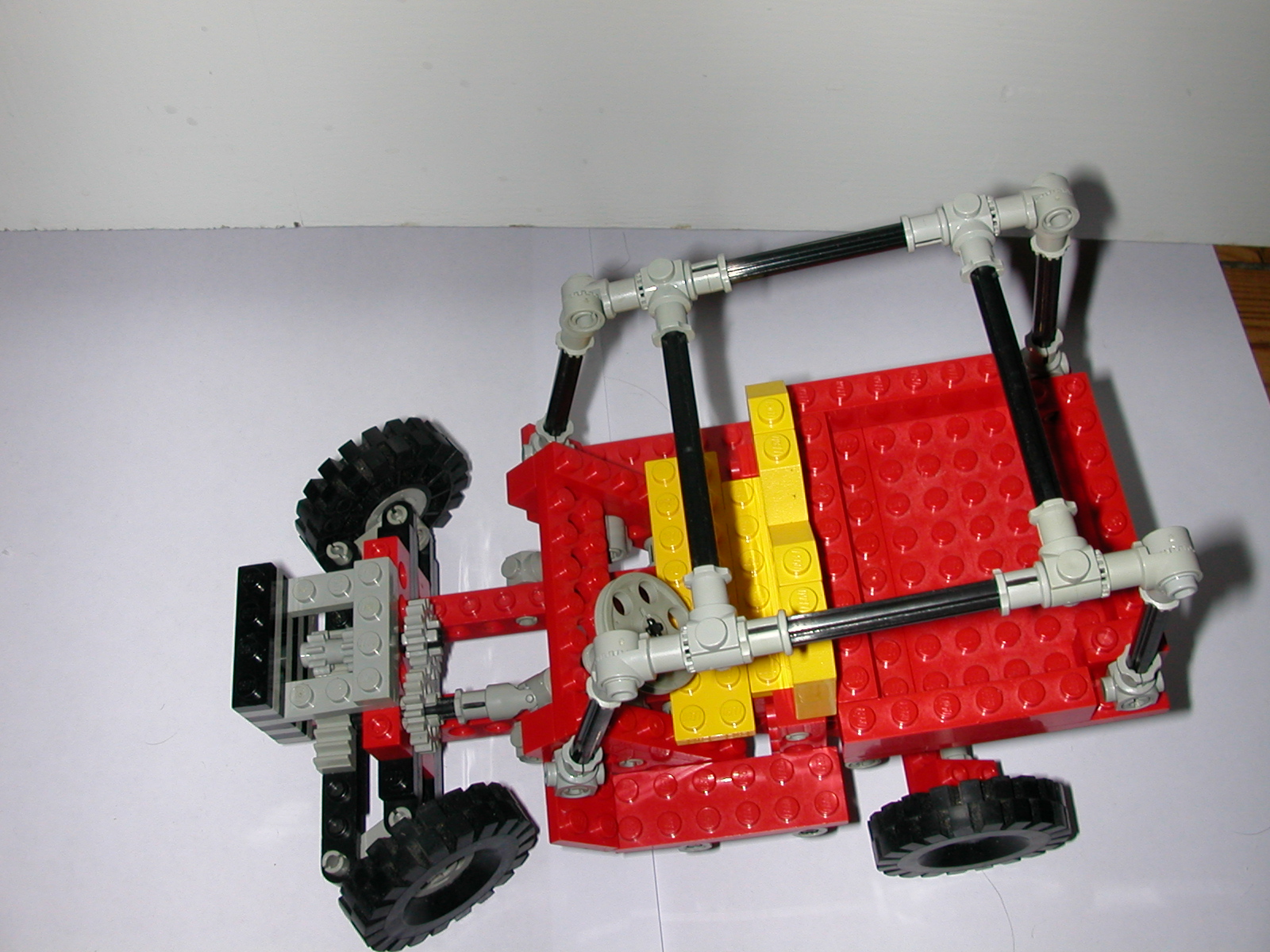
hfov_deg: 50.1
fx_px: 1357
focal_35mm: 37
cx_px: 635
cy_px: 476
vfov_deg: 38.7
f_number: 4.5
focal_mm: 5.6
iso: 100
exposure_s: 1/59.9
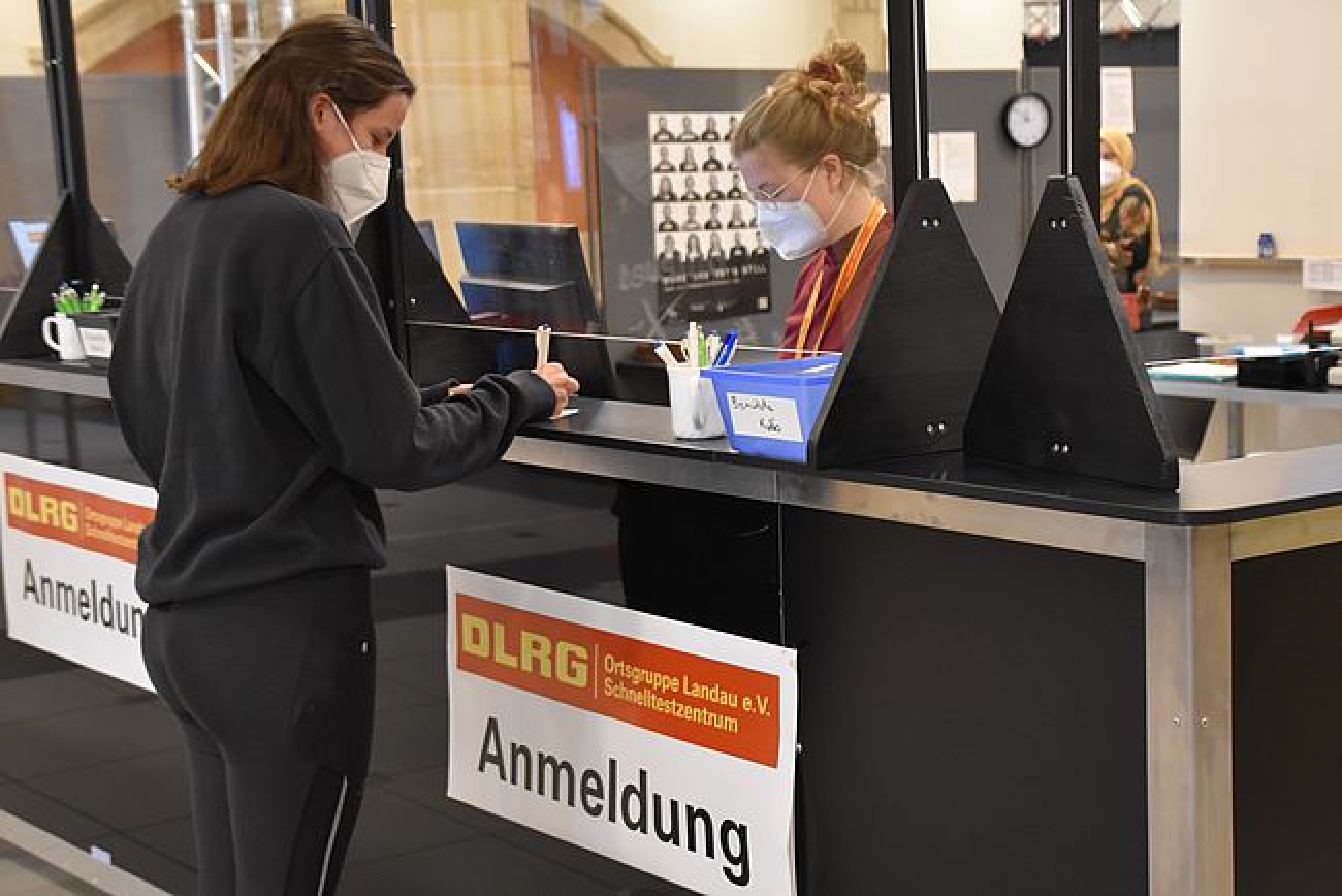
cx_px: 671
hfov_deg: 35.0
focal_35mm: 57
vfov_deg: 23.8
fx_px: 2126
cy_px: 448
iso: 2500
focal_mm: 38
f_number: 4.5
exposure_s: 1/60
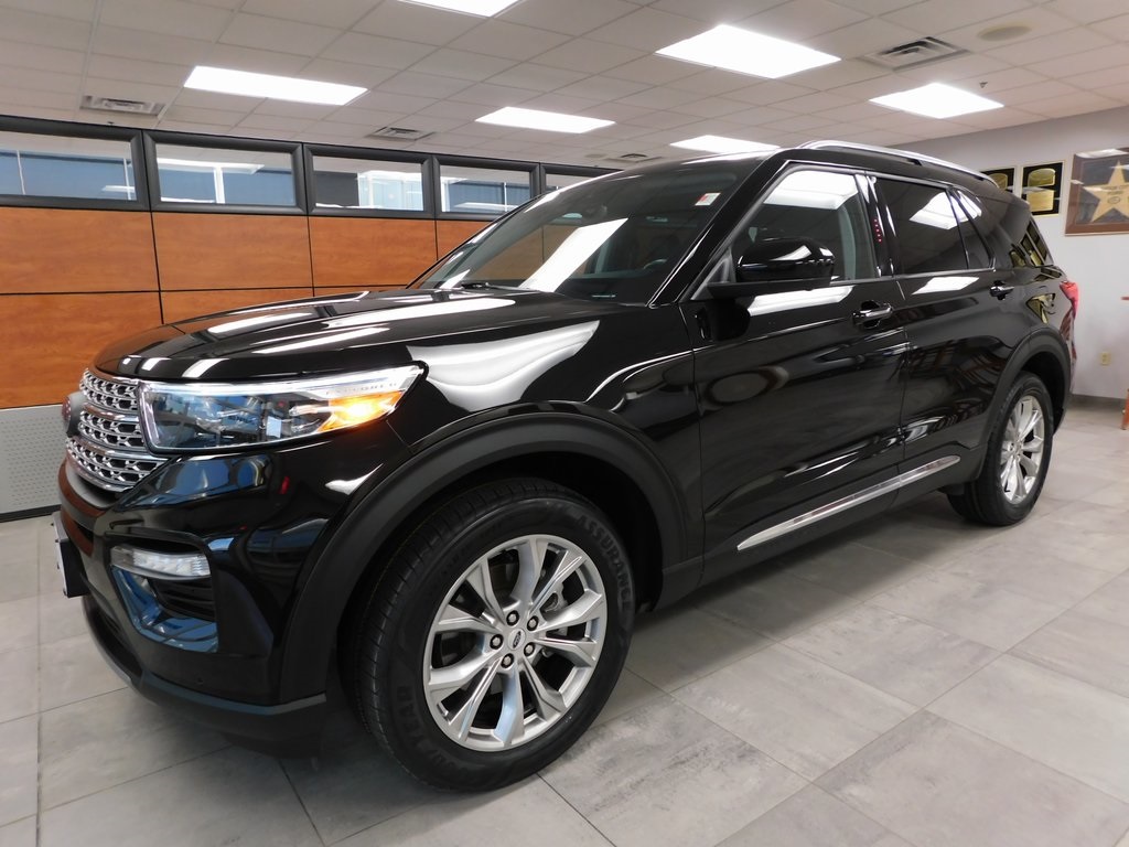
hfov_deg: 73.9
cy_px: 424
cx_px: 564
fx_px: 750
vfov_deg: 58.9
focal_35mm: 23
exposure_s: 1/20
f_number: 3
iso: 400
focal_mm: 4
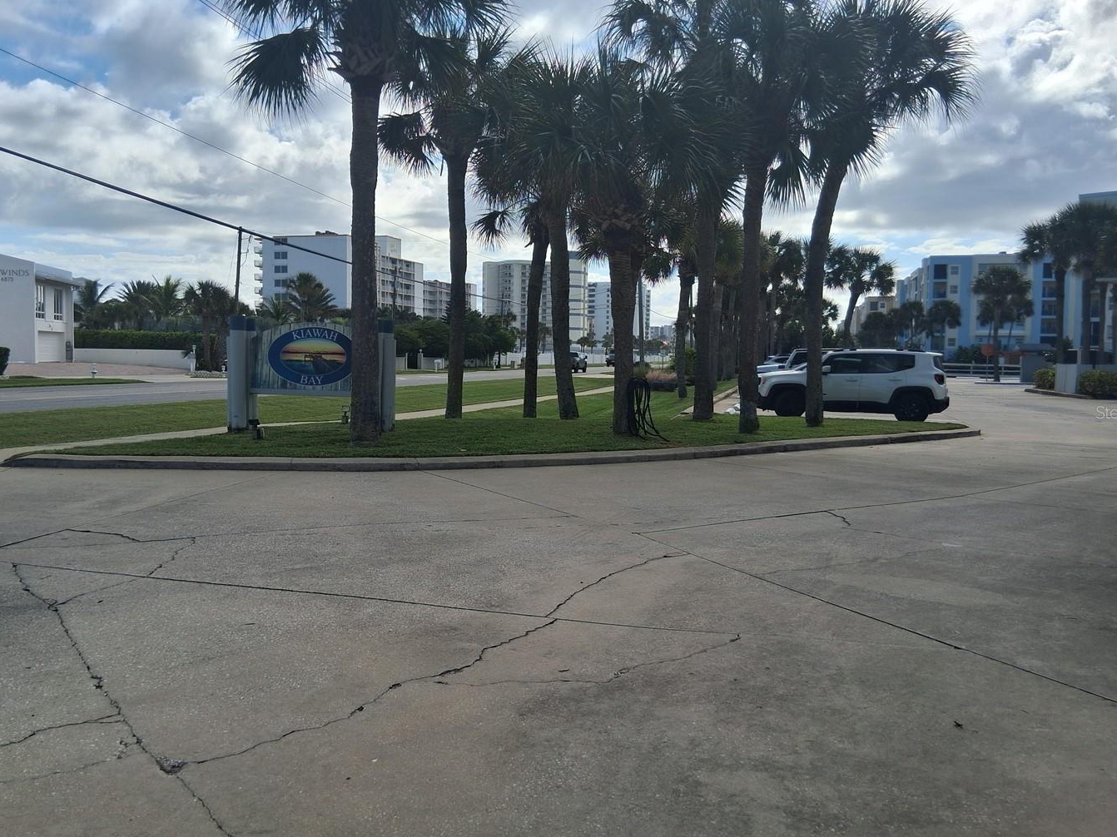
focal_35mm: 31
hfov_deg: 58.3
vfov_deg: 45.4
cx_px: 509
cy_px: 412
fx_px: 1000
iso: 25
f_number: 1.8
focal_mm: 3.98
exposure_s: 1/1597
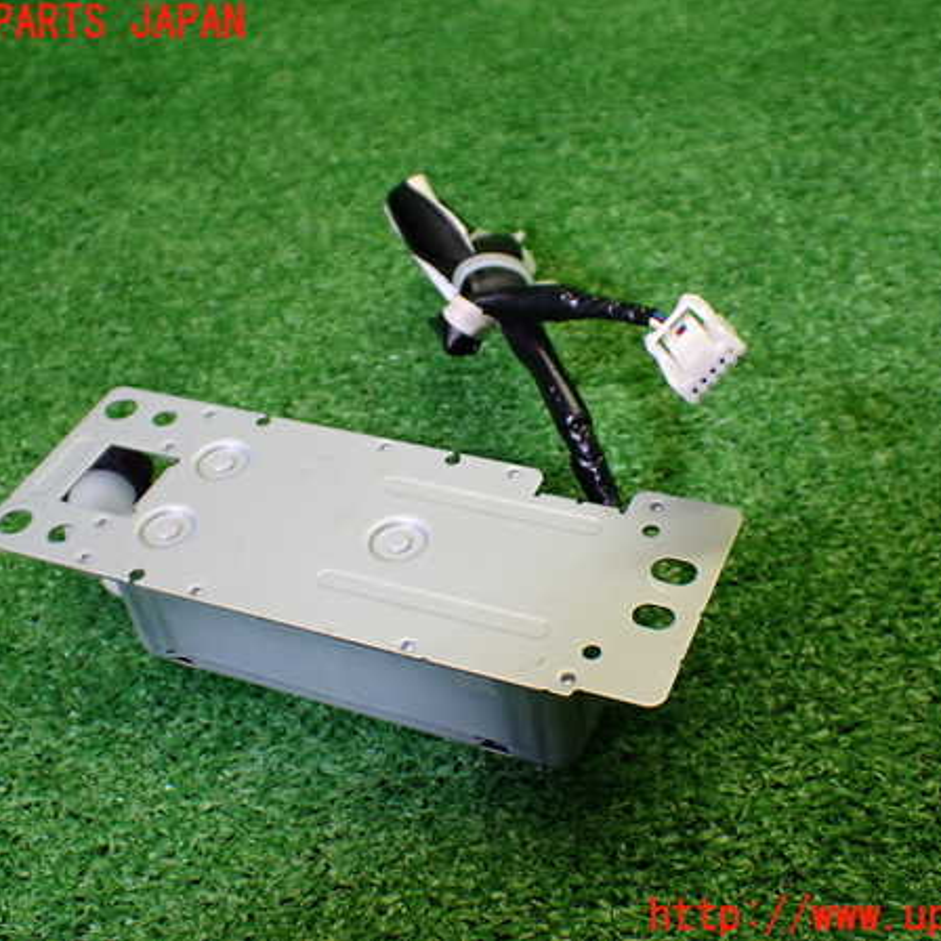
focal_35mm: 45
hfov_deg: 37.5
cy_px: 470
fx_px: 1384
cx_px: 494
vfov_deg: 37.6
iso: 500
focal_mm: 6.83
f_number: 2.7
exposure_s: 1/160
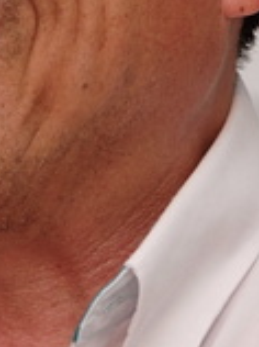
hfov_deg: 1.3
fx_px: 11834
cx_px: -48
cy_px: 15
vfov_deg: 1.7
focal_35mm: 1183
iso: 200
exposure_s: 1/250
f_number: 2.8
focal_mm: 180
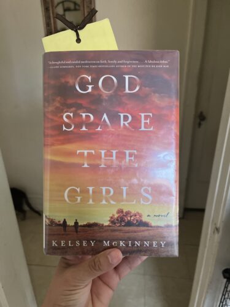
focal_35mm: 26
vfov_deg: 67.3
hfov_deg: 53.1
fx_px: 230
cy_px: 154
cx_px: 115
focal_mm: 5.1
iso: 320
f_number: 1.6
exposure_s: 1/60
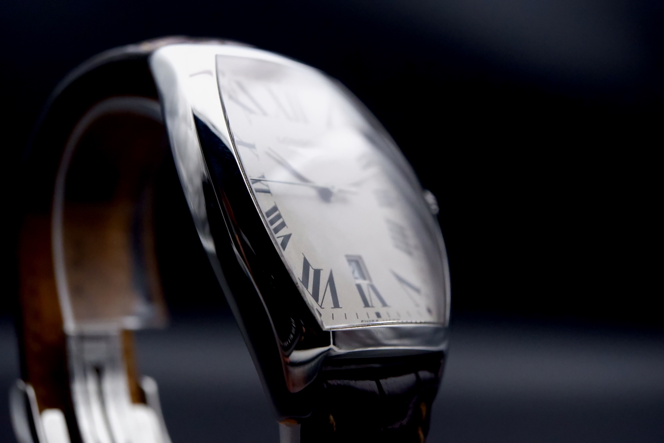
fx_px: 775
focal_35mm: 42
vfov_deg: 31.9
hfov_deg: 46.4
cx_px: 332
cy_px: 222
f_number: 6.4
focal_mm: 28.9
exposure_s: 1/4000
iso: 6400
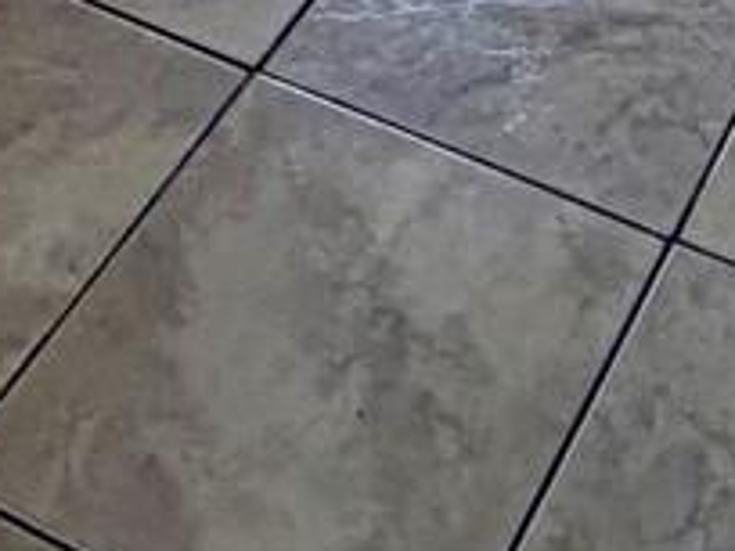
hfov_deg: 17.7
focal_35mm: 110
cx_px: 641
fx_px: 2336
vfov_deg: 8.3
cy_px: -1592
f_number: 2.2
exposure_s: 1/120
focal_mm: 2.22
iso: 320
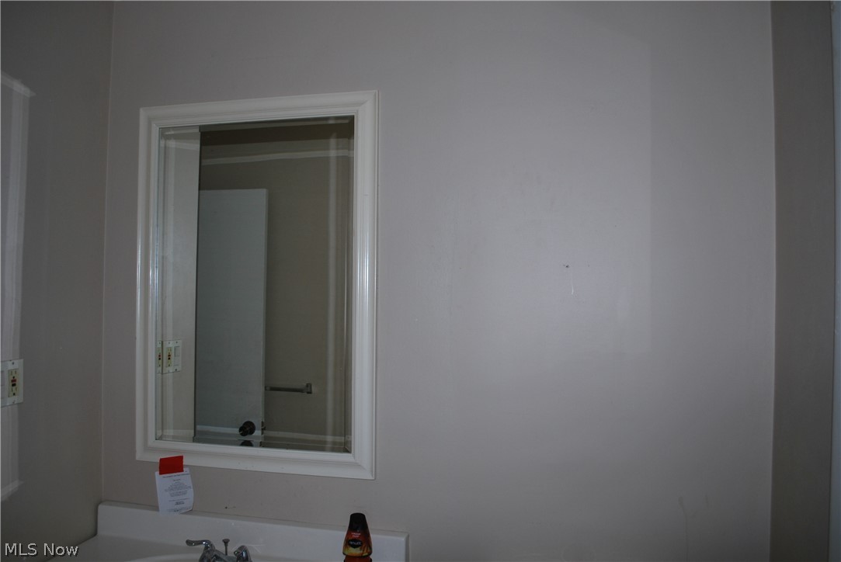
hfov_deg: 67.3
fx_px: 631
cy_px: 281
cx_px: 420
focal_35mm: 27
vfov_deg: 48.0
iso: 200
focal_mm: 18
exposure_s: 1/60
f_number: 3.5
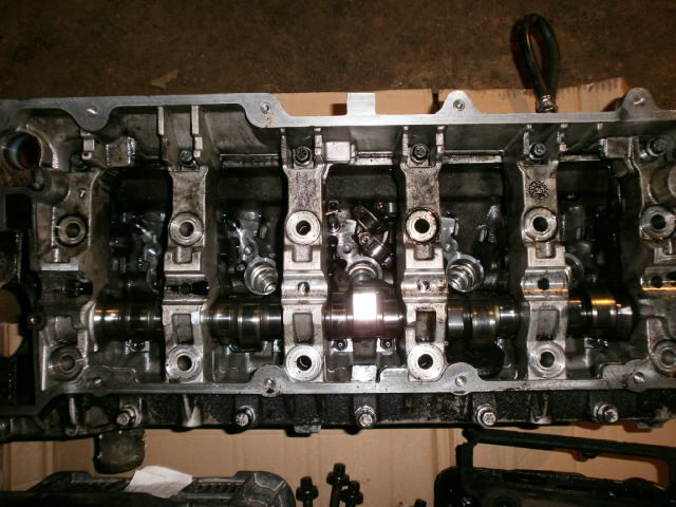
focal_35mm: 27
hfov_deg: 65.3
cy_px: 254
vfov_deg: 51.4
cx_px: 338
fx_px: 527
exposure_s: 1/30
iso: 125
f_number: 2.9
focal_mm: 4.8
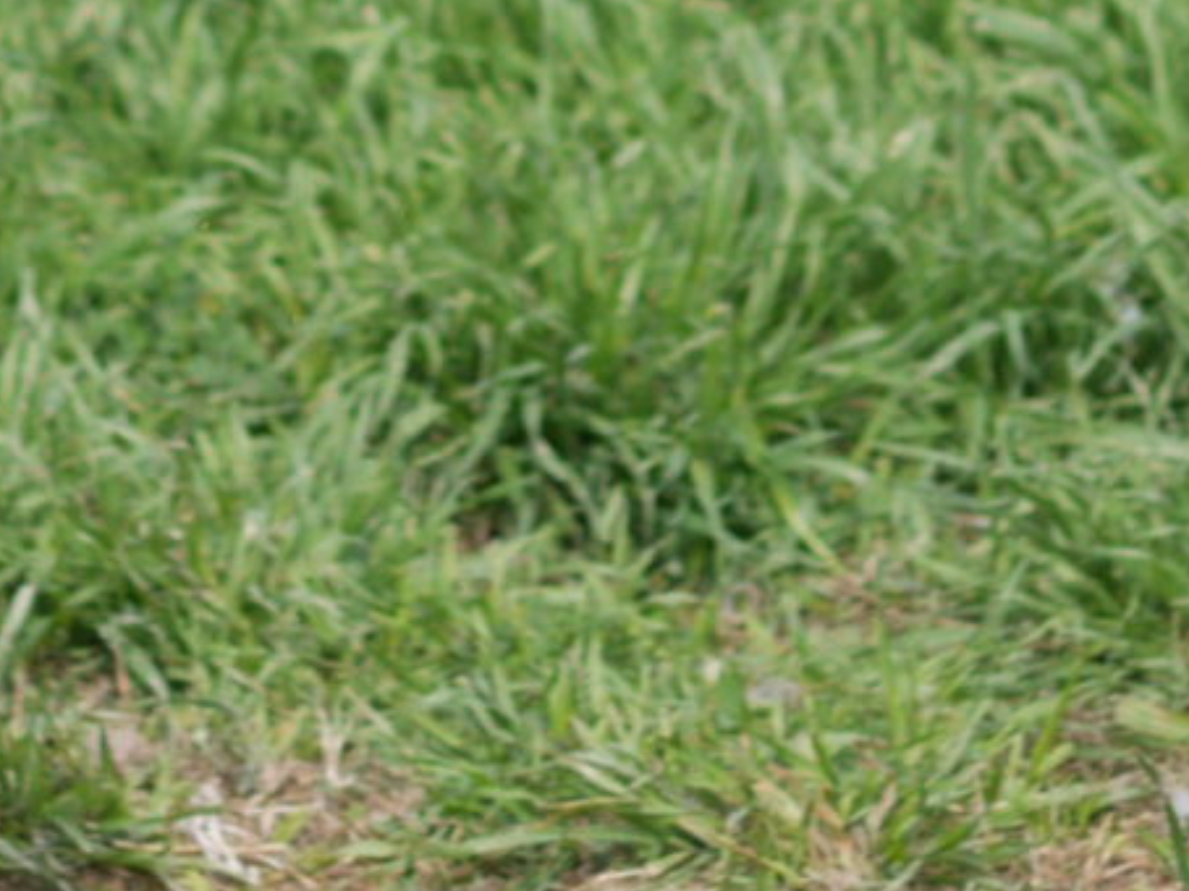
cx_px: 254
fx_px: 9681
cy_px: -1053
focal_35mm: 282
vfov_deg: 5.1
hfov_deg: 7.0
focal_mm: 25
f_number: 1.8
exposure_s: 1/4000
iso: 200
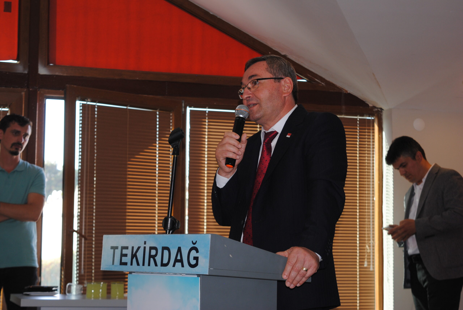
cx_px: 232
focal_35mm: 82
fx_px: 1062
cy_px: 155
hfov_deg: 24.6
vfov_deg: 16.6
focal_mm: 55
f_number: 5.6
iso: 200
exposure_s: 1/60
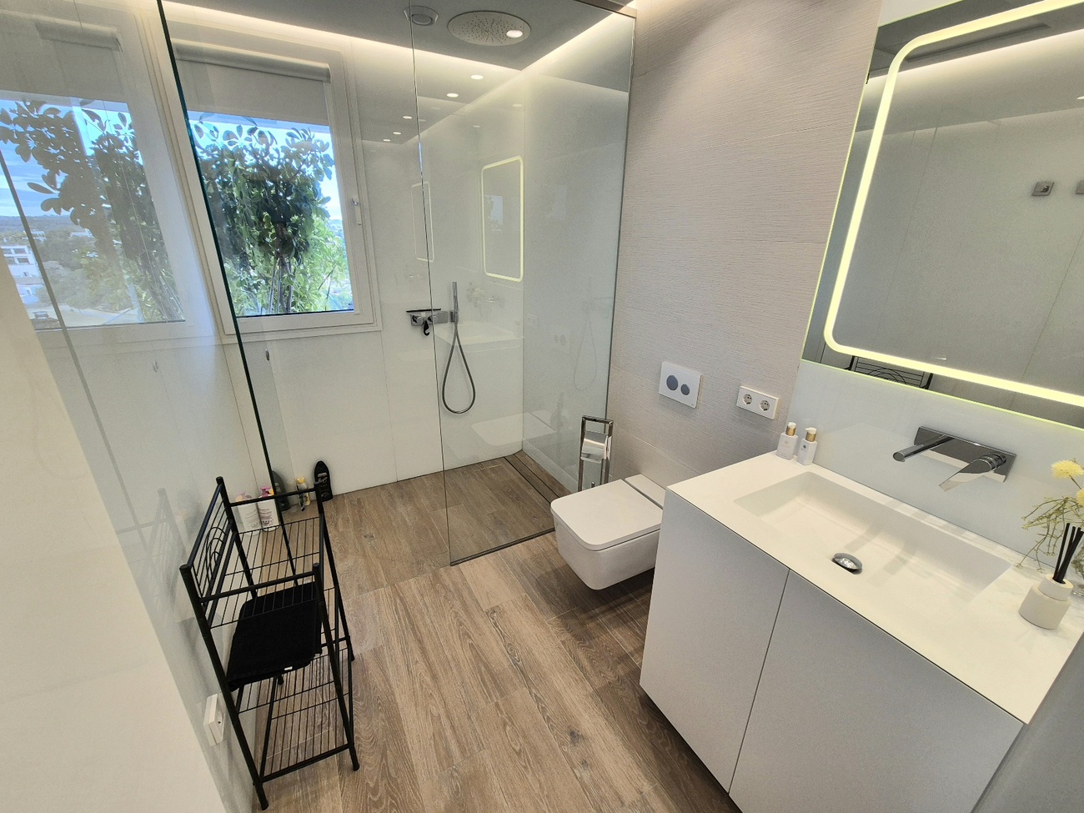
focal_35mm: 13
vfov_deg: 89.9
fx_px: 407
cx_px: 542
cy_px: 406
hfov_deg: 106.2
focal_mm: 2.2
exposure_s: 1/100
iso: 64
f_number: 2.2
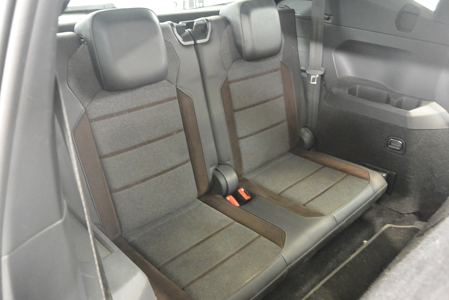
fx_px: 362
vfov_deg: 45.1
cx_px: 224
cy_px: 150
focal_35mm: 29
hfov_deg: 63.6
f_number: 3.5
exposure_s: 1/13
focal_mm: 11
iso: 3200
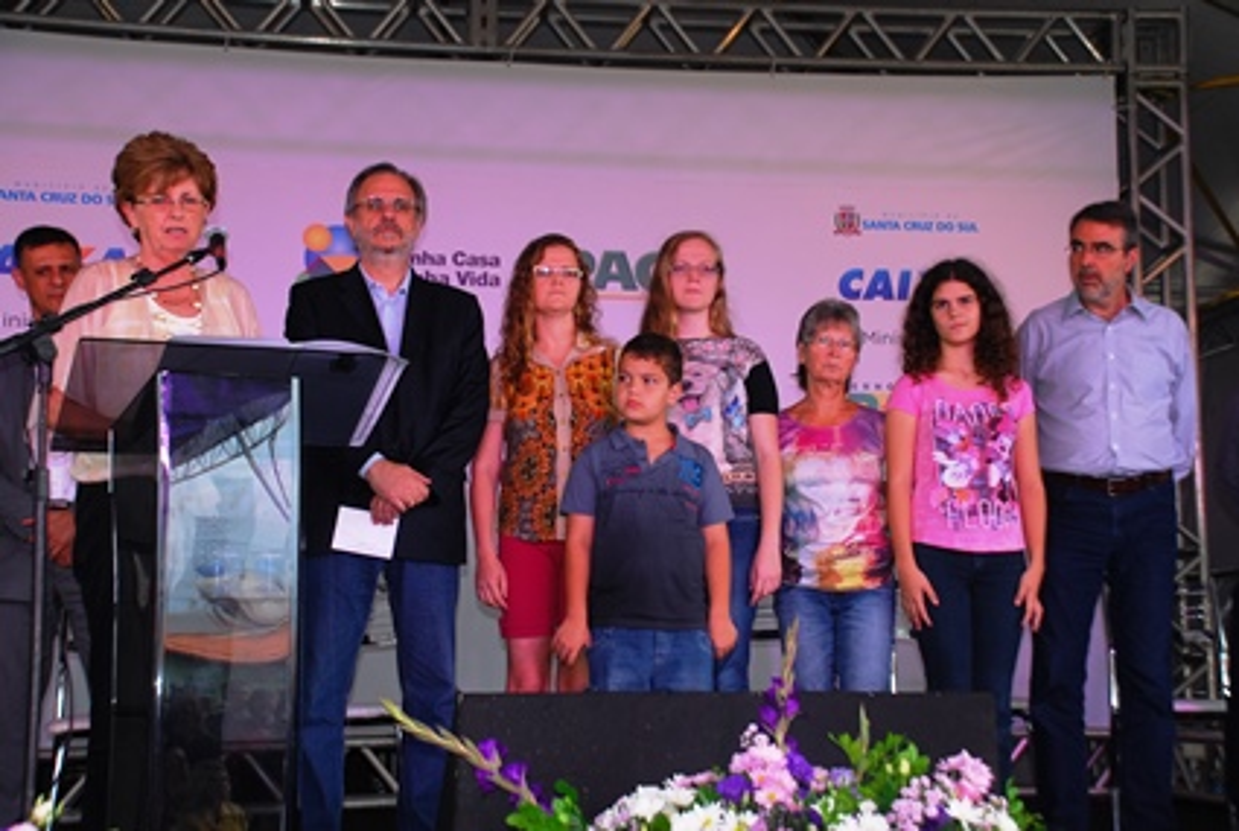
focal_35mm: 52
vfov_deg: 25.9
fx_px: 1810
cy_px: 416
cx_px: 620
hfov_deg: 37.8
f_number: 4.5
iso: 100
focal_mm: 35
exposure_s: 1/40
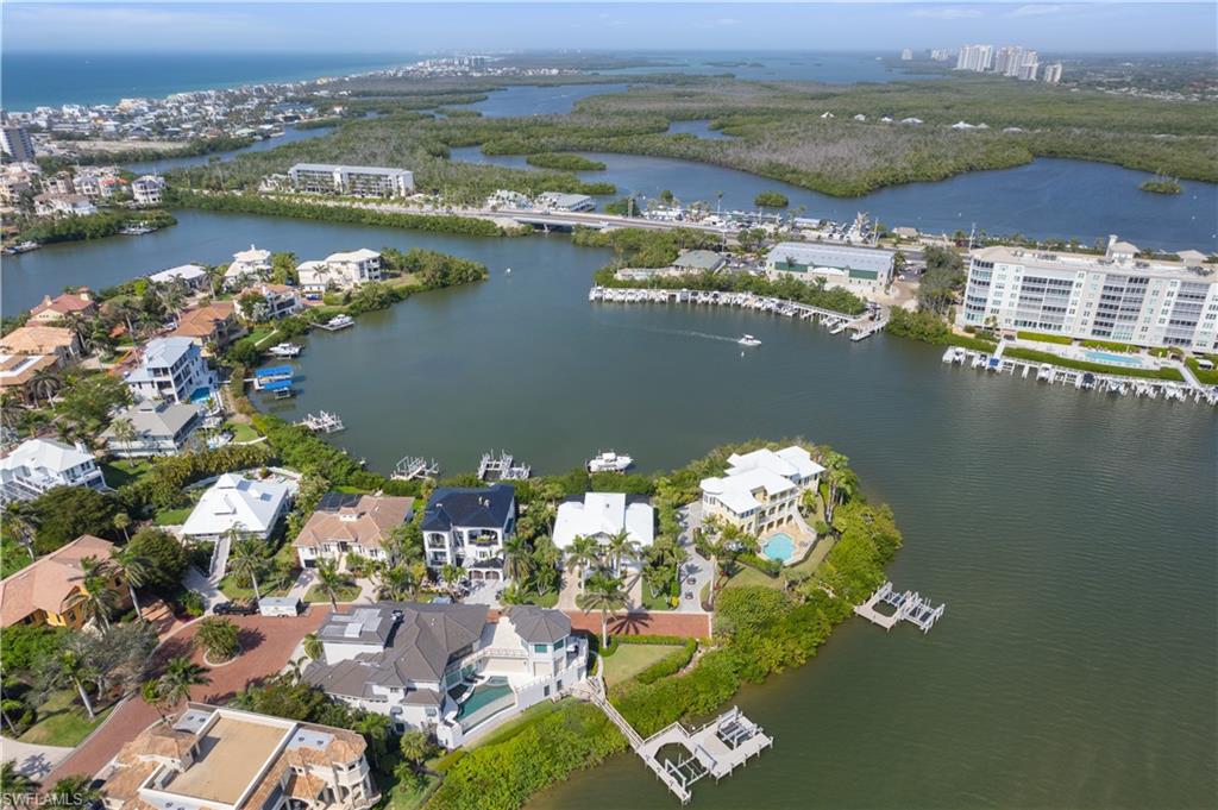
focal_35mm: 22
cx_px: 609
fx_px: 744
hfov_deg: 78.6
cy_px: 405
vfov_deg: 57.1
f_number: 2.8
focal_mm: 8.38
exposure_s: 1/2000
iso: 100
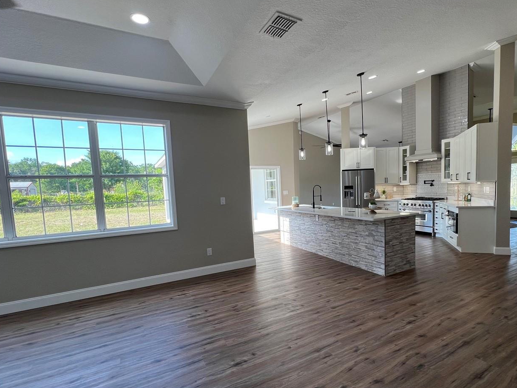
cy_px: 208
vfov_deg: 74.6
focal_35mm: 17
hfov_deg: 90.5
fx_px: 254
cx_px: 292
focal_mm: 1.57
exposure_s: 1/120
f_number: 1.8
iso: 40
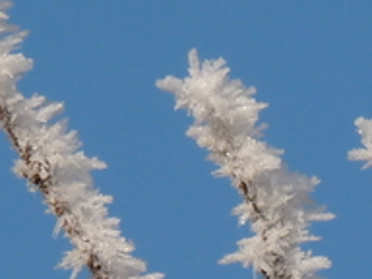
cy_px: 339
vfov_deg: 1.3
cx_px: 231
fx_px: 12423
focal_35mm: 1156
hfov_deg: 1.7
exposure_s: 1/500
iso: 100
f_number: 5.6
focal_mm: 37.1
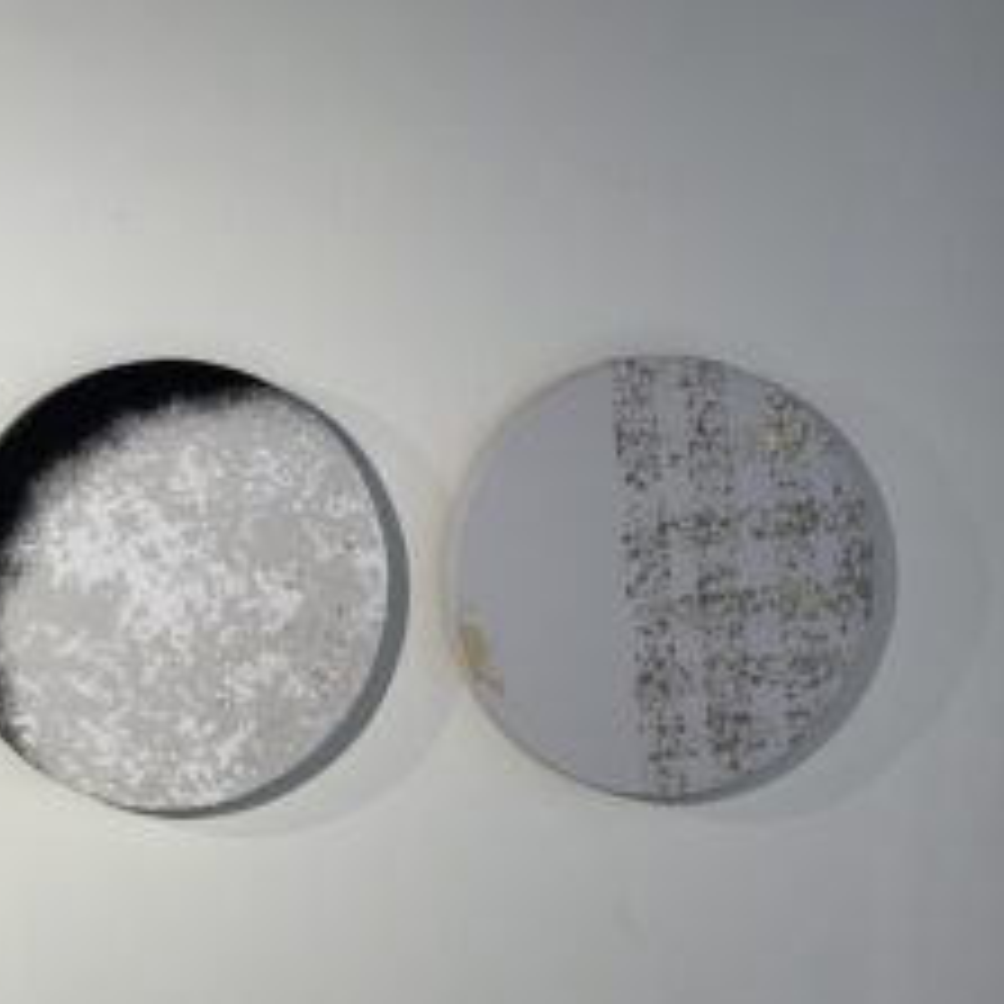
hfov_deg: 17.1
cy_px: 612
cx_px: -72
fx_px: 3249
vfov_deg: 17.5
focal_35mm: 99
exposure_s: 1/104
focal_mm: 6
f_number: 2
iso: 80
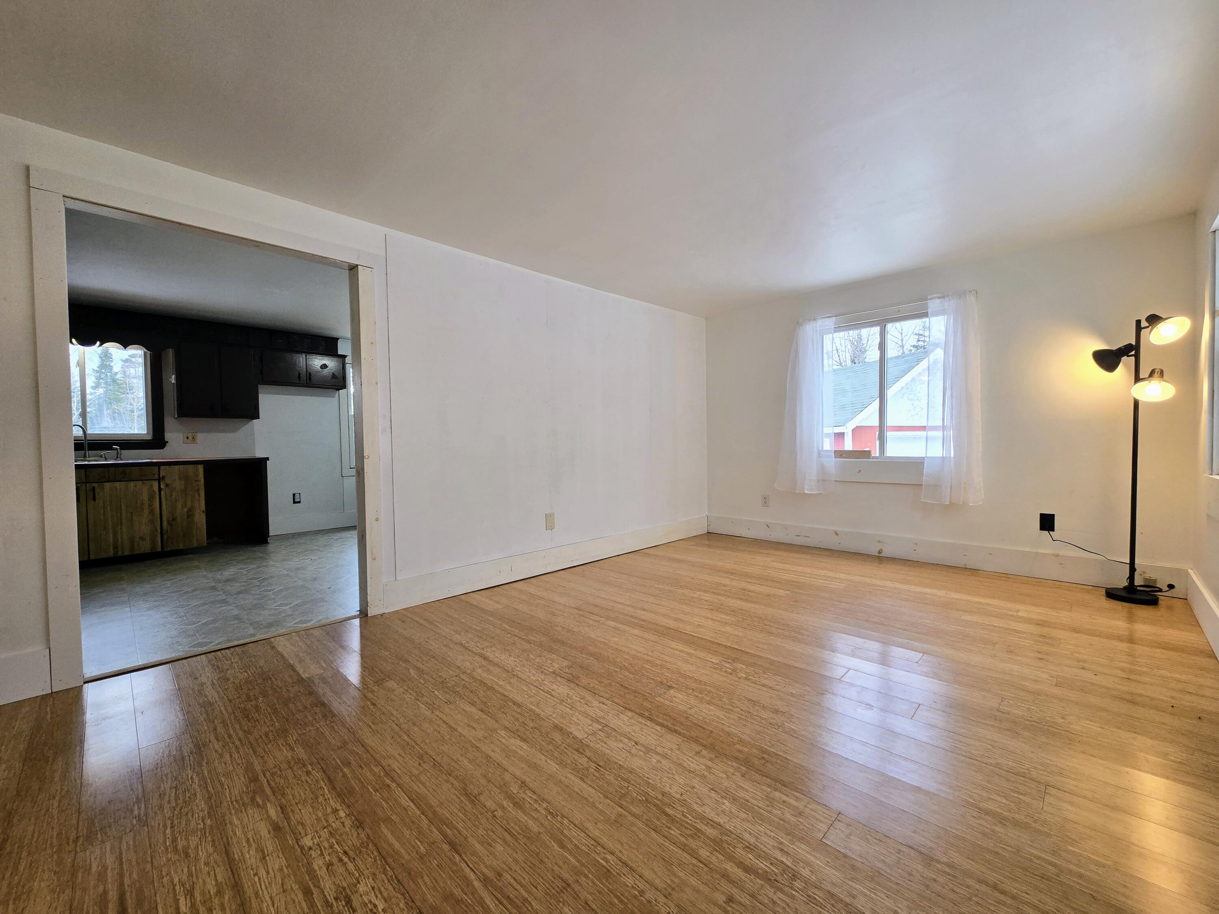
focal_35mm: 13
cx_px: 610
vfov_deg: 89.9
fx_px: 458
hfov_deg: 106.2
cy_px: 457
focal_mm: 2.2
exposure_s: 1/120
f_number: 2.2
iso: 64
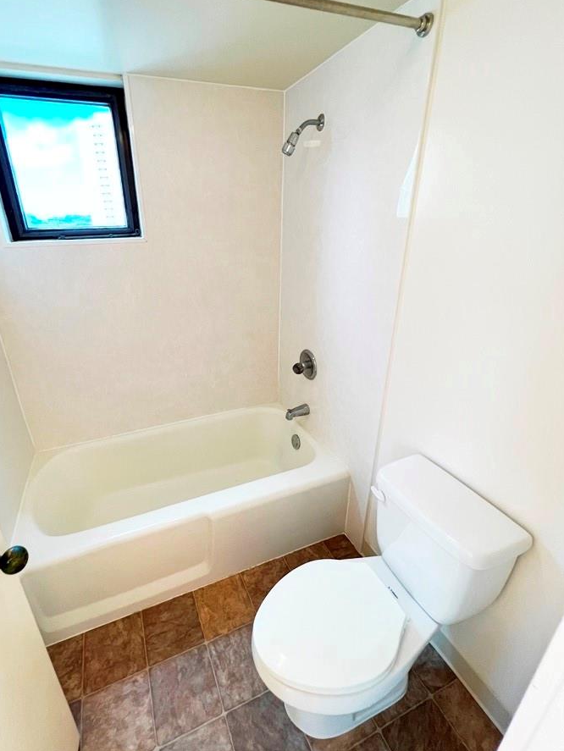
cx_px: 242
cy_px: 361
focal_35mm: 15
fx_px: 326
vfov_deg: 98.1
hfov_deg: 81.3
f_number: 1.8
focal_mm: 1.57
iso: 200
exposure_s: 1/60
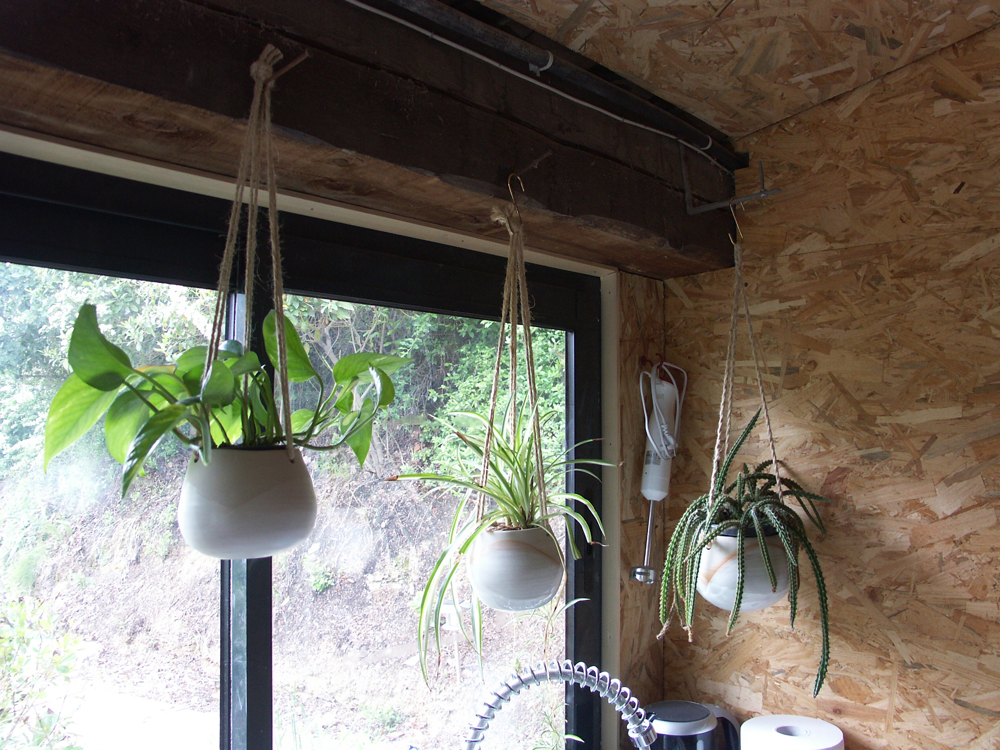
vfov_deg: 49.7
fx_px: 809
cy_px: 375
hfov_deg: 63.4
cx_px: 500
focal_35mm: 28
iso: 100
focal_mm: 7.2
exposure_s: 1/50
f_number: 2.8
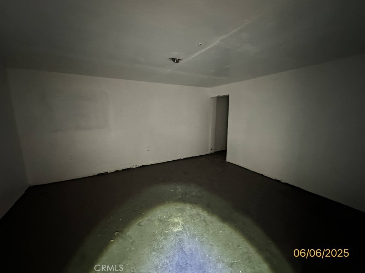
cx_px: 182
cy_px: 136
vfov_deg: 85.7
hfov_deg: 102.1
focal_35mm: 14
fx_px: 148
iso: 1000
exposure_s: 1/16
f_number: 2.2
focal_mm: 2.22
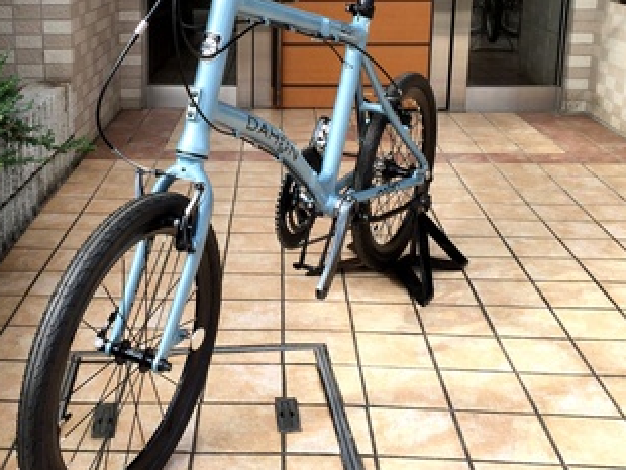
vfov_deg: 30.0
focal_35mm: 48
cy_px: 138
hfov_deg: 39.3
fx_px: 869
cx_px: 229
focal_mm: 4.15
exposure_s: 1/520
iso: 32
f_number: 2.2
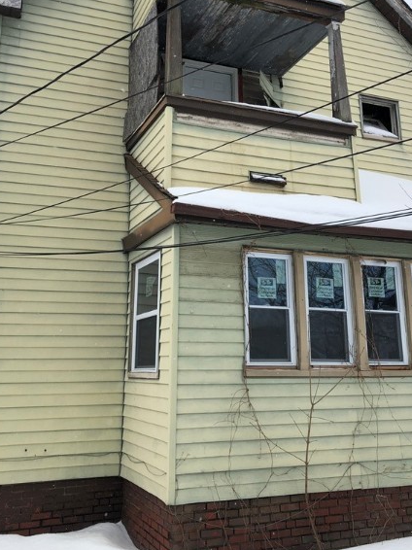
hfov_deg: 37.7
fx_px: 603
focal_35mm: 38
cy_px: 212
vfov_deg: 48.6
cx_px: 204
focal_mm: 4
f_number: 1.8
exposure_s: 1/1946
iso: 20
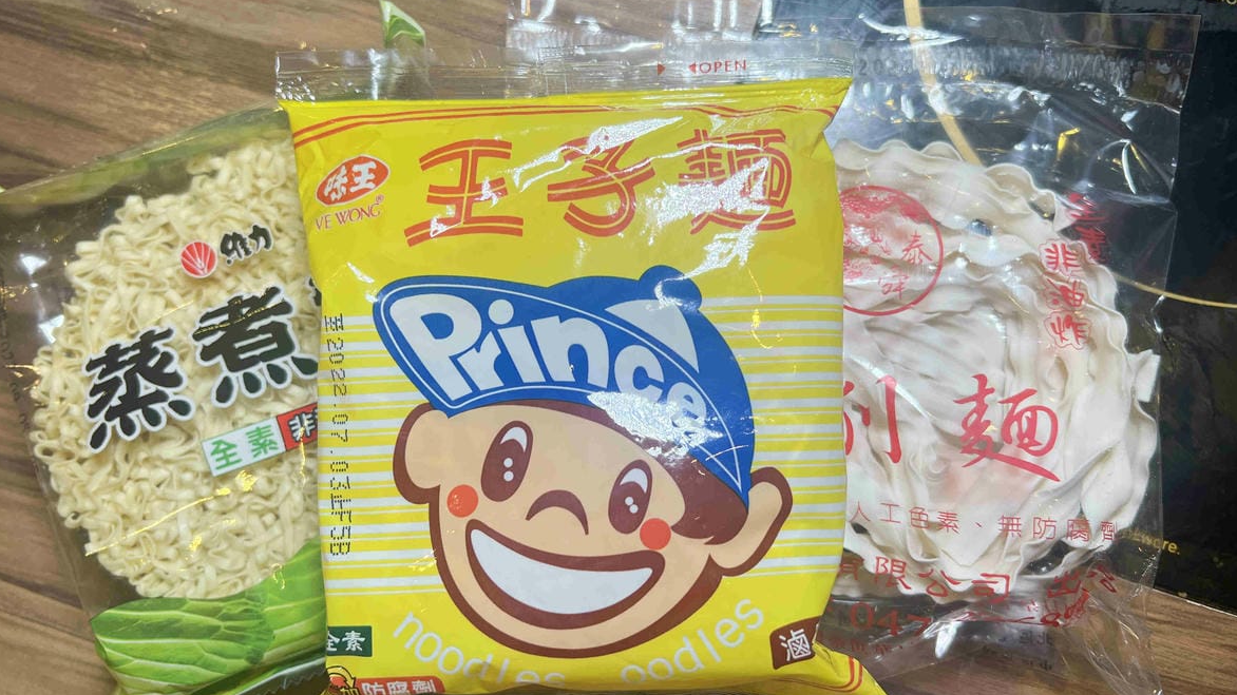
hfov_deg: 66.1
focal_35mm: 29
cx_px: 624
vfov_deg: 40.2
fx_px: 951
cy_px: 346
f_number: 1.5
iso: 40
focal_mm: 5.7
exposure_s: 1/120
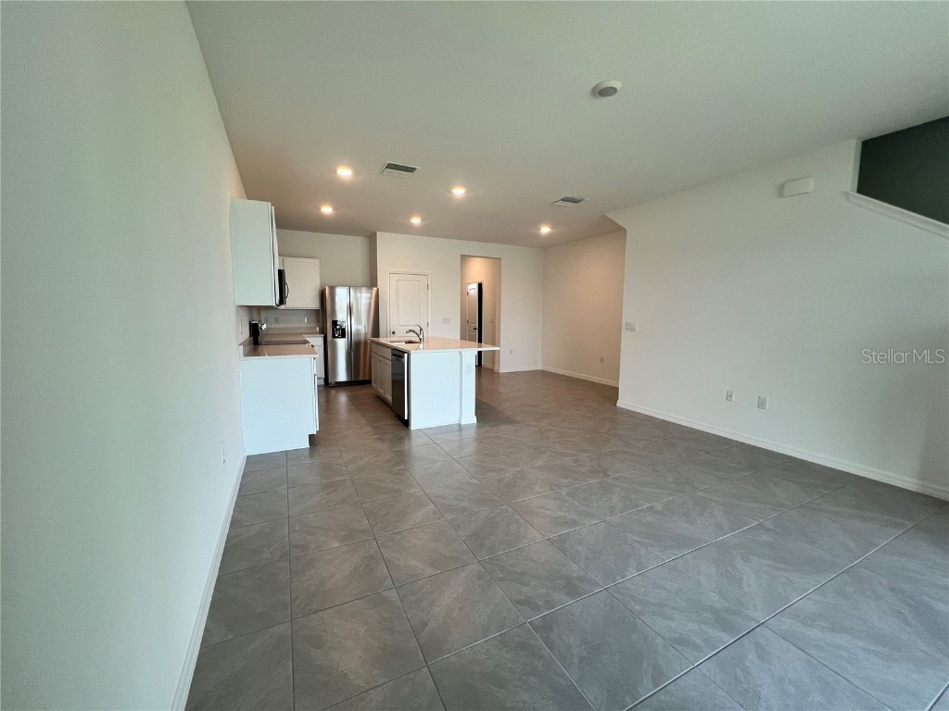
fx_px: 356
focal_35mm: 13
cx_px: 474
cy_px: 356
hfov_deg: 106.2
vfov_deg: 89.9
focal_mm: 1.57
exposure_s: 1/120
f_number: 1.8
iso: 125
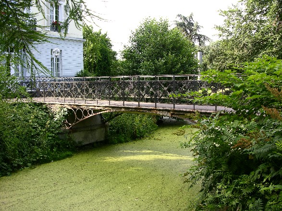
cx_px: 141
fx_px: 285
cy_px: 106
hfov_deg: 52.6
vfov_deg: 40.7
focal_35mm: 35
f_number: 5
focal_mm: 8.9
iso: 50
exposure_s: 1/39.3
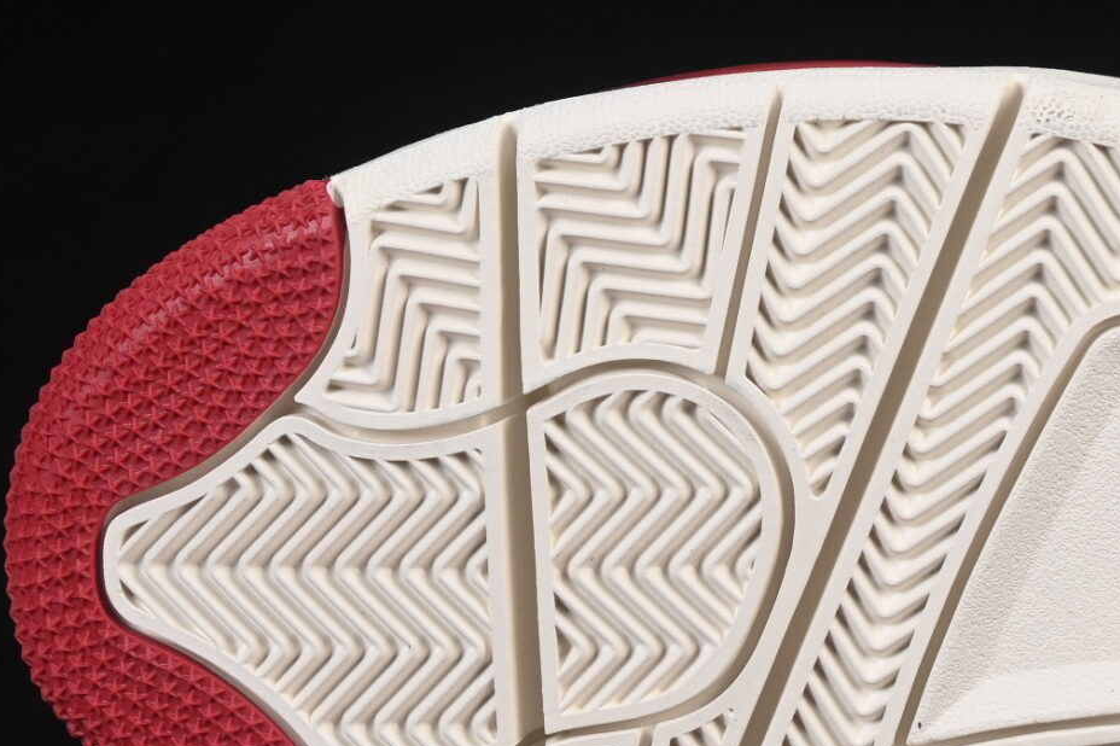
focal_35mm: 207
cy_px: 257
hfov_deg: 9.9
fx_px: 6437
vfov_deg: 6.6
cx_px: 1124
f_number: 8
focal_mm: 50
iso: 160
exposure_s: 1/80
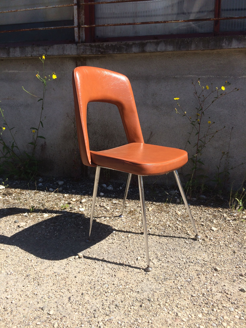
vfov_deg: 61.7
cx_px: 123
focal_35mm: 29
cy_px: 164
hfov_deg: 48.2
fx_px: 275
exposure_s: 1/1368
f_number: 2.2
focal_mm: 4.15
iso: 32
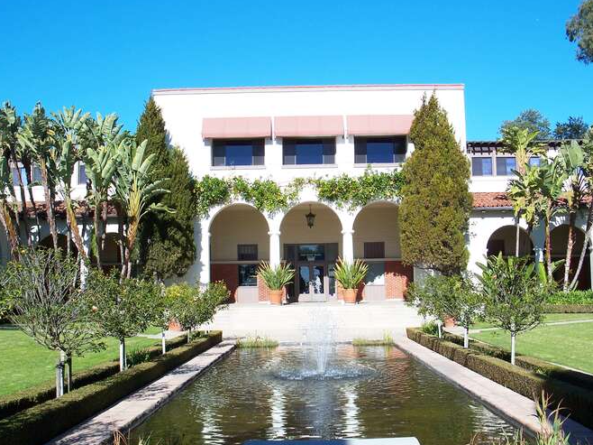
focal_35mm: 45
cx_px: 309
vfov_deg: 32.2
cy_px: 232
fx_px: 771
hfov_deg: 42.1
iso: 64
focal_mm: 7.8
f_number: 4
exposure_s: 1/400
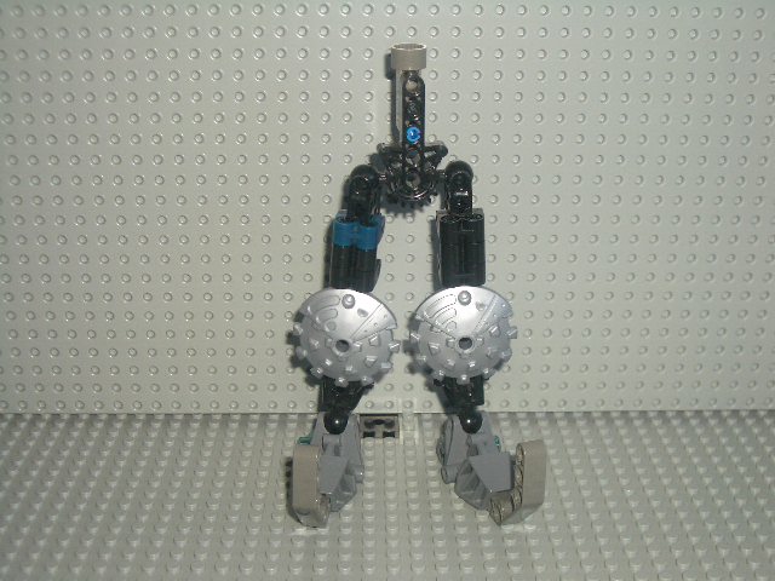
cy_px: 290
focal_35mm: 49
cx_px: 388
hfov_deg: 38.9
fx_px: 1097
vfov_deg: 29.7
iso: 100
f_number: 3.1
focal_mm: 8.2
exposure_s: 1/60
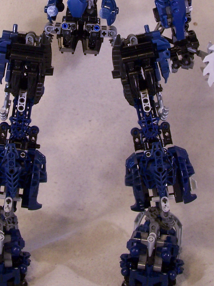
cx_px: 72
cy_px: 23
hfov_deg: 14.8
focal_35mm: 100
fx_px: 824
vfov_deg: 19.2
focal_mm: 8
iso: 140
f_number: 3
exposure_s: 1/8
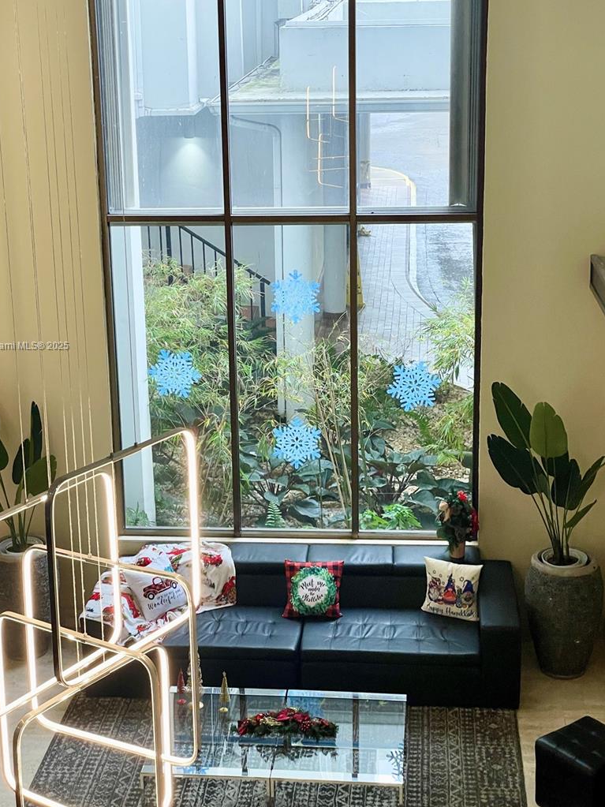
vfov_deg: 31.6
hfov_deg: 24.0
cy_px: 346
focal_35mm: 61
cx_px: 279
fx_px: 1422
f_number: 2
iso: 100
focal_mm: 6
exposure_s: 1/60
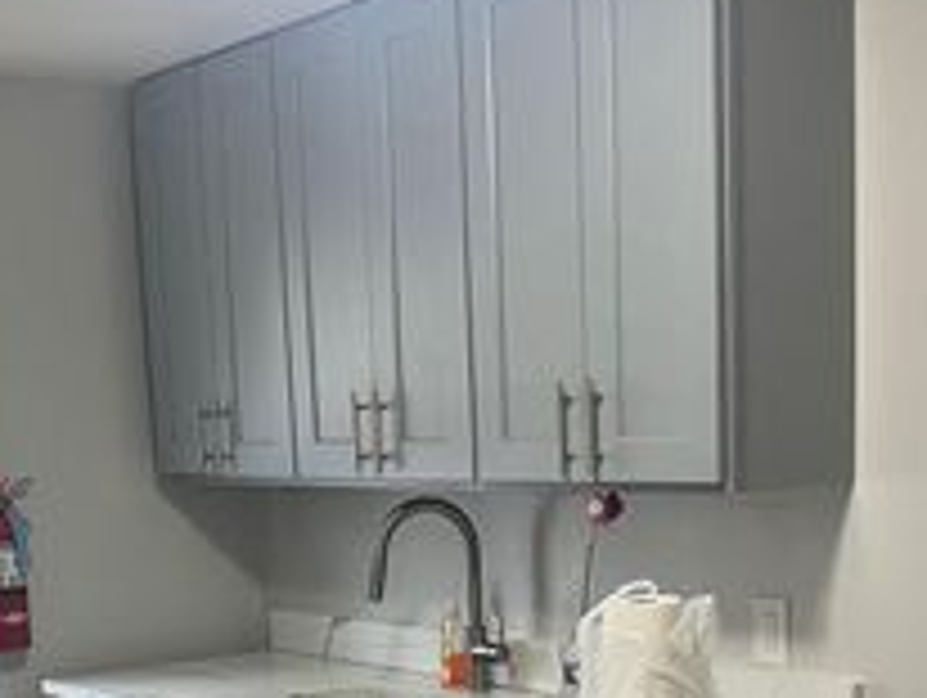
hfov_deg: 30.7
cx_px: 432
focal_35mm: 63
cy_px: 705
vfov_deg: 22.4
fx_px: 1689
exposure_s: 1/60
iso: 200
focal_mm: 5.1
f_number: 1.6
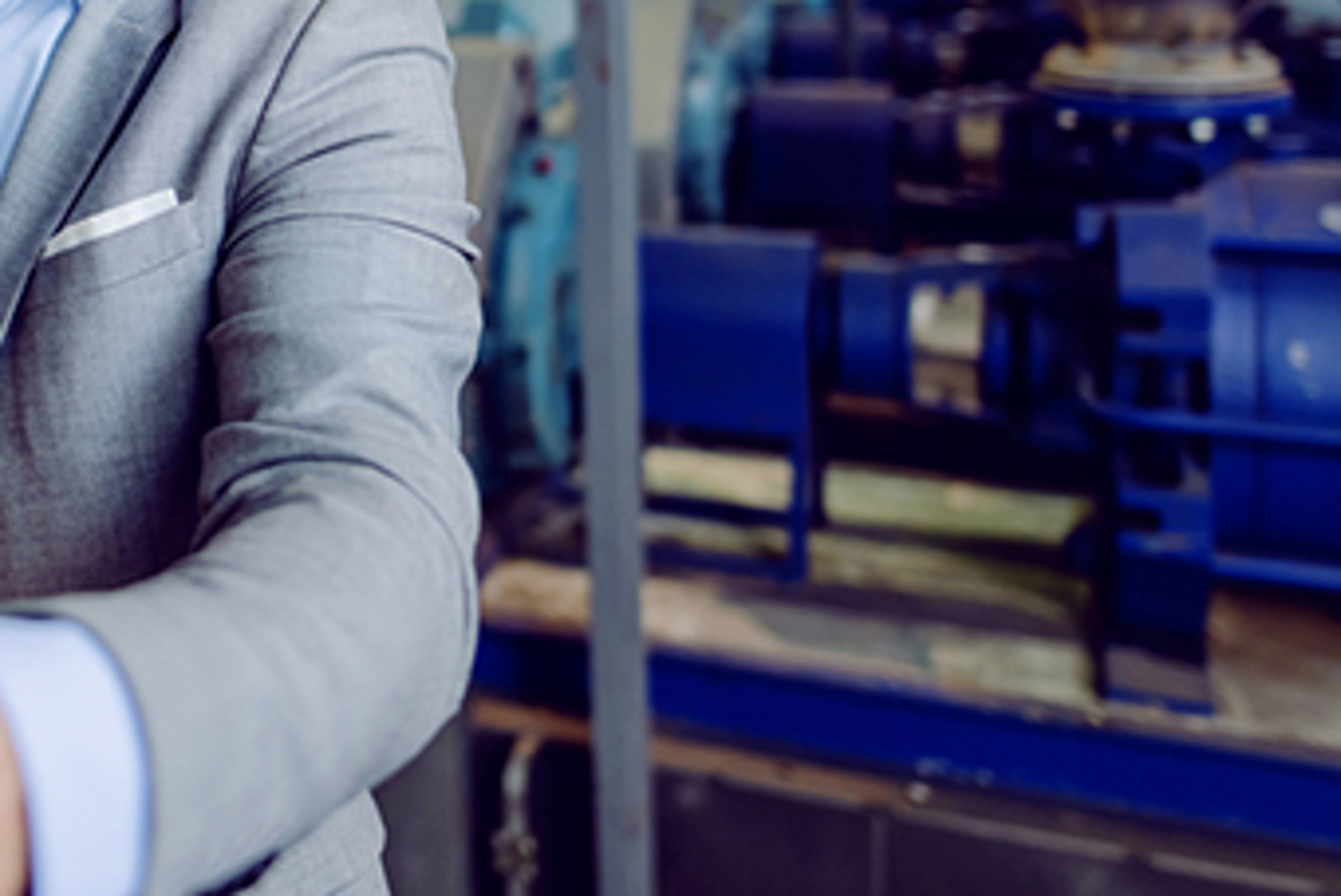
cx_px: 32
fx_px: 1751
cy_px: 18
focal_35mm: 47
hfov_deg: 37.8
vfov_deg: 27.2
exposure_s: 1/200
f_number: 1.4
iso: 200
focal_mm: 20
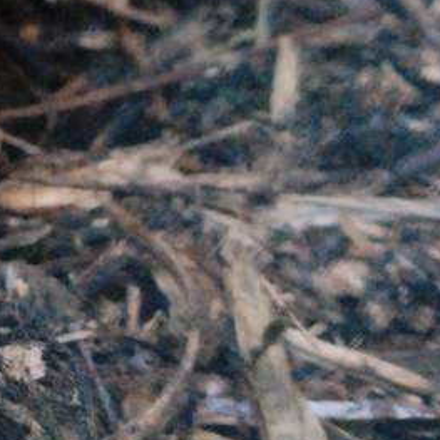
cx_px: -319
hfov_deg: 2.4
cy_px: -447
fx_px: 10621
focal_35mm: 739
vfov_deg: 2.4
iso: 1600
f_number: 7.1
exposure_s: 1/160
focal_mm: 95
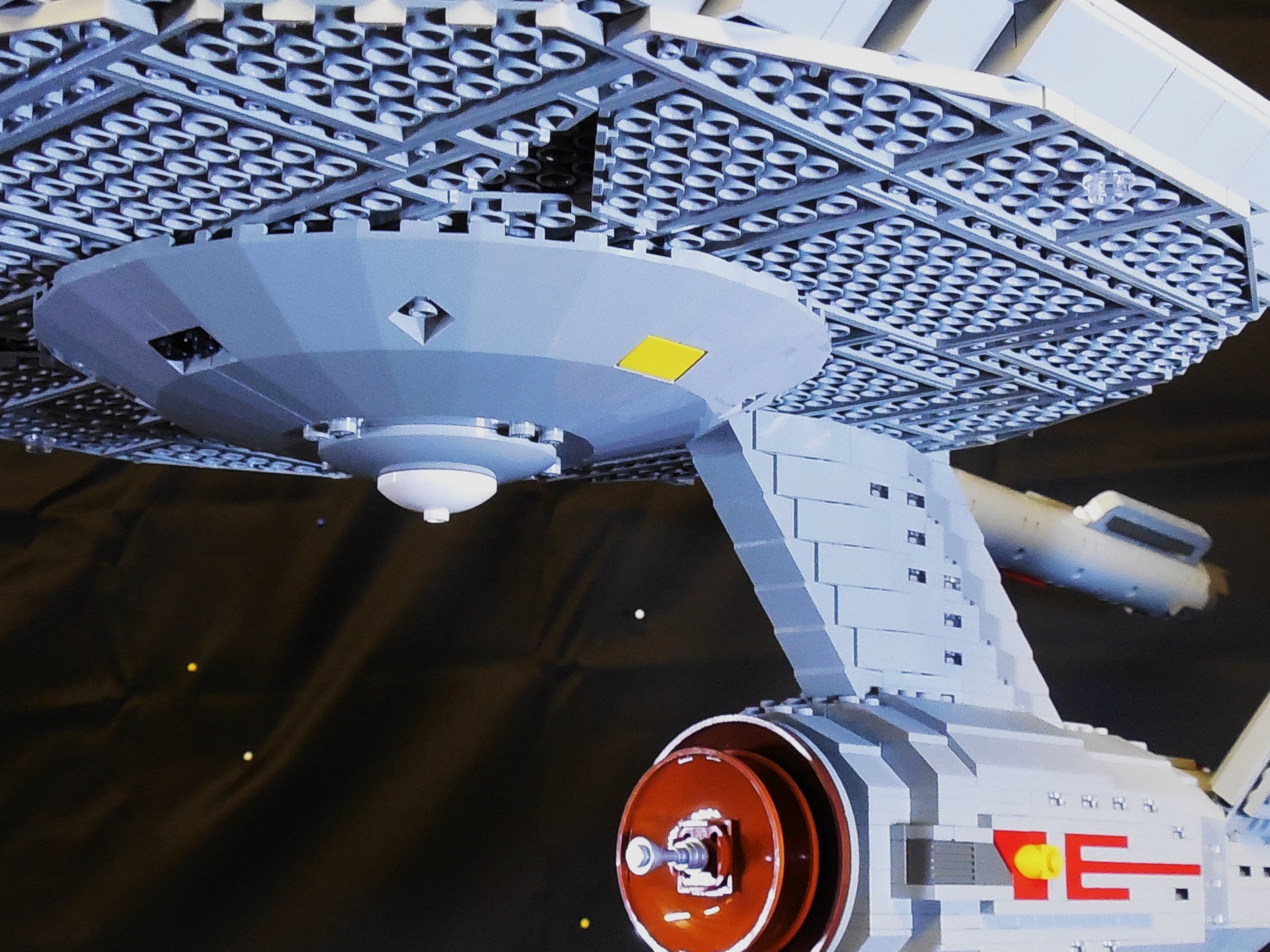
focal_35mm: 51
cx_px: 650
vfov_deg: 28.5
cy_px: 432
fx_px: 1871
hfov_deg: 37.5
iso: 400
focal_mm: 4.5
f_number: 3.3
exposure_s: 1/8
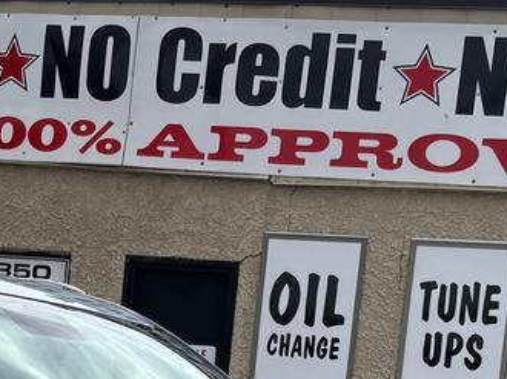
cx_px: 109
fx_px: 1478
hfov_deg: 19.3
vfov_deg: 13.8
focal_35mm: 101
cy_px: 565
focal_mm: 5.96
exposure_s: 1/2857
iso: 50
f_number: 1.6
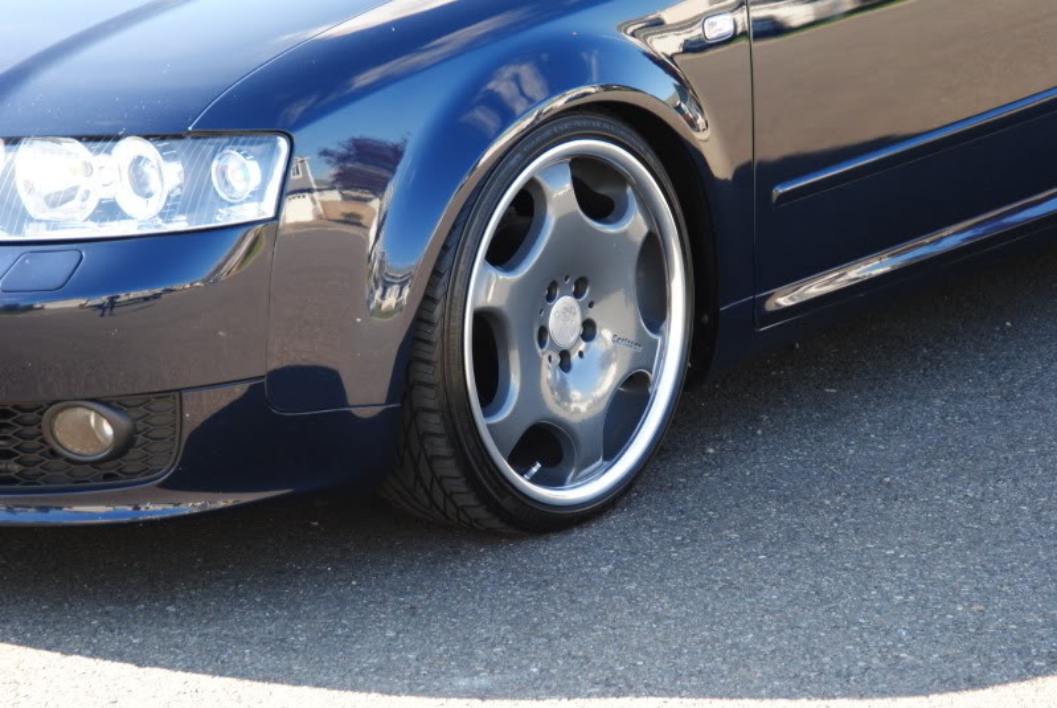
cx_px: 528
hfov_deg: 17.5
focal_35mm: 117
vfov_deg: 11.7
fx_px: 3440
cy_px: 354
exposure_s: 1/125
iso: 320
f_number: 5.3
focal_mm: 78
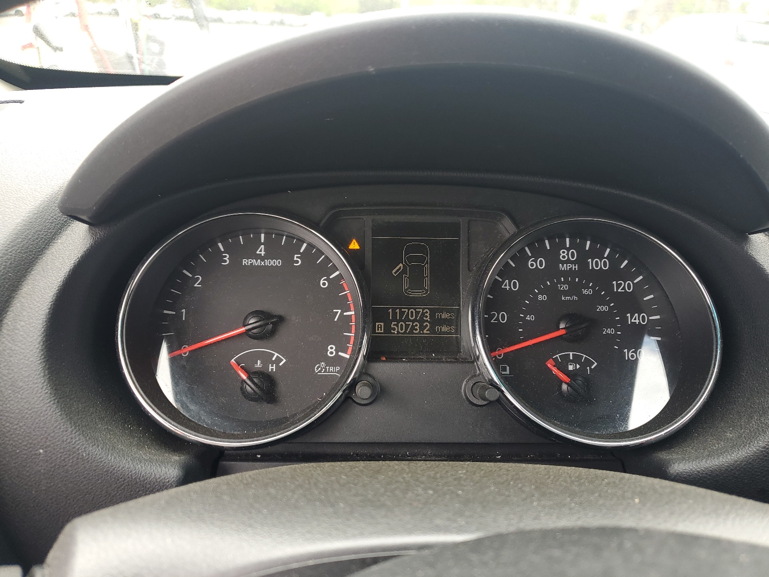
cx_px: 384
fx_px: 578
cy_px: 288
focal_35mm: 26
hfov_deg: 67.3
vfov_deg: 53.1
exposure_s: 1/182
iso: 50
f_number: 1.5
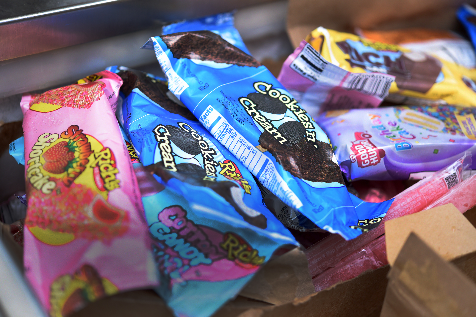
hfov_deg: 33.4
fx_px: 794
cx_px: 238
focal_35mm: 60
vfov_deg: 22.6
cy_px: 158
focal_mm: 60
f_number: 3.5
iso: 160
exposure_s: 1/125
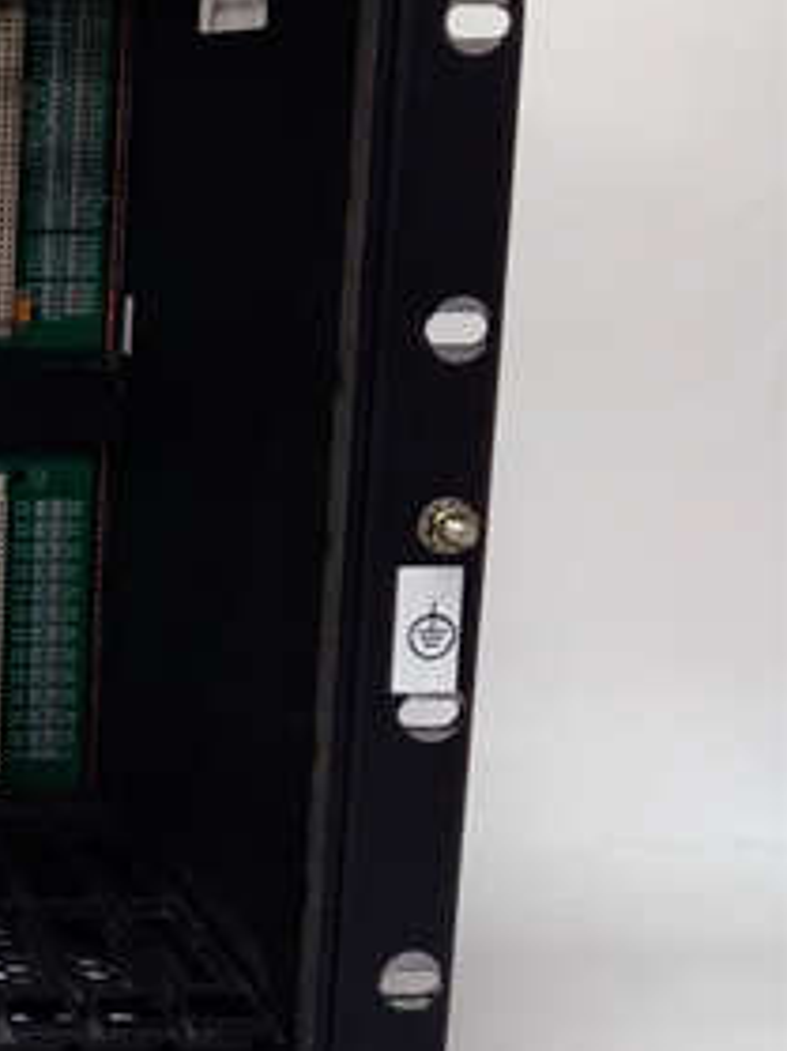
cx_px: -335
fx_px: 1760
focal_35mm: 58
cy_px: 475
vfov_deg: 33.2
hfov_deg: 21.7
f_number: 2
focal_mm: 3.79
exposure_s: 1/33
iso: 312
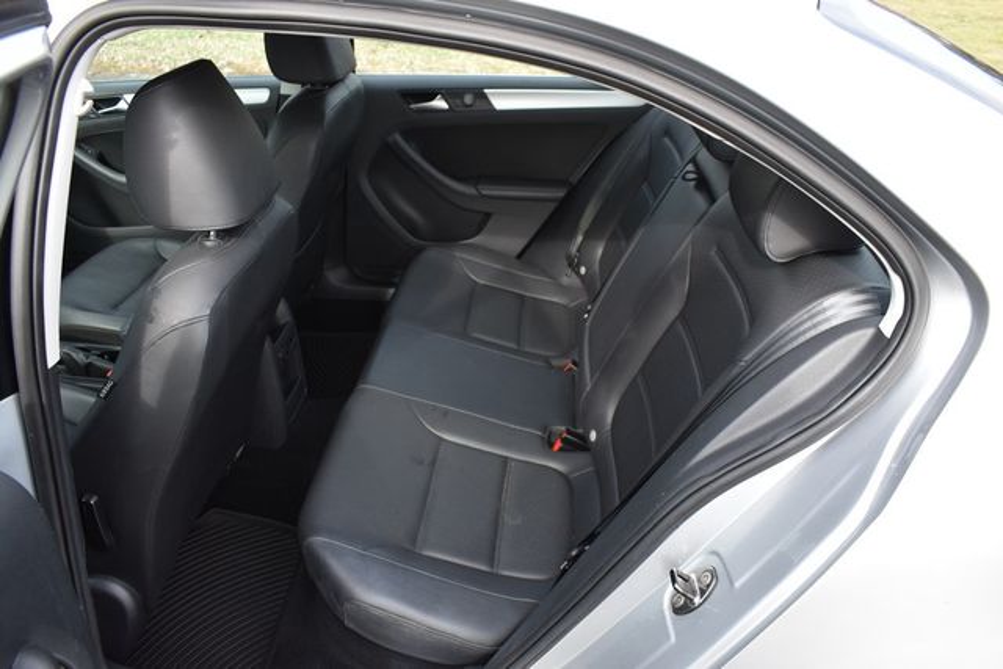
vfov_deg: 48.0
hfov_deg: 67.4
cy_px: 334
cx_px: 502
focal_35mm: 27
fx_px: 752
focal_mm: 18
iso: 360
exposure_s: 1/250
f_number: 5.6
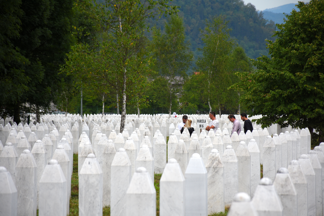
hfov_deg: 9.8
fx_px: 1890
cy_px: 108
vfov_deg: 6.5
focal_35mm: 210
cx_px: 162
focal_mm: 140
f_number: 5.6
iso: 400
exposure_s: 1/1600
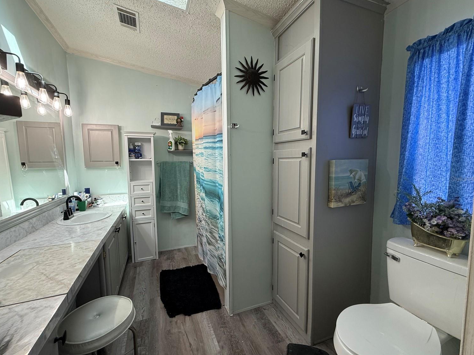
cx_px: 227
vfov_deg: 81.8
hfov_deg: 98.1
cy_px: 179
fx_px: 205
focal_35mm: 15
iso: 100
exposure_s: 1/120
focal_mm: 2.22
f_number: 2.2
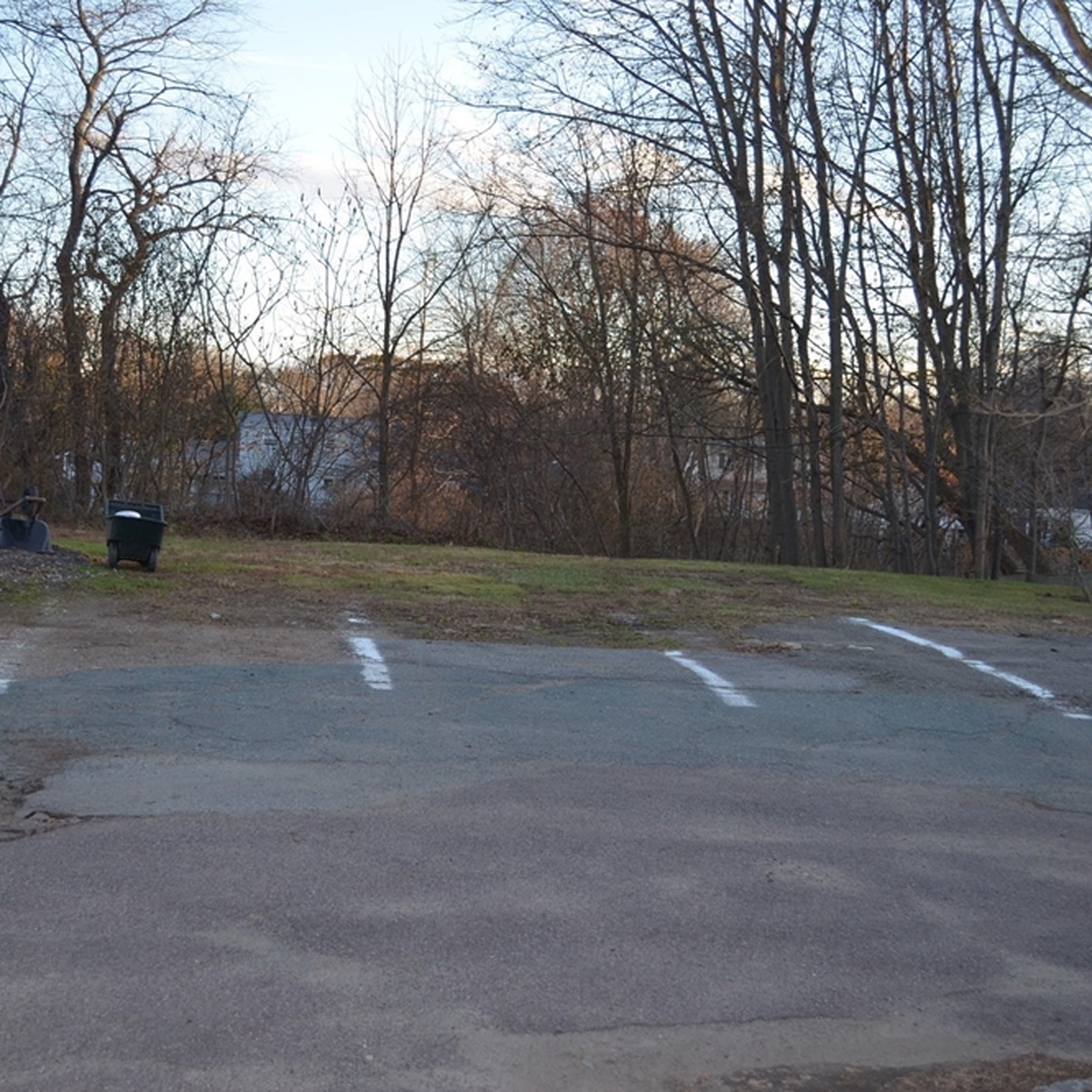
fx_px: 1677
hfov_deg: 36.0
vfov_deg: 36.1
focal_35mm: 47
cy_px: 544
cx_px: 448
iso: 180
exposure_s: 1/200
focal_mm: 24
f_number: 4
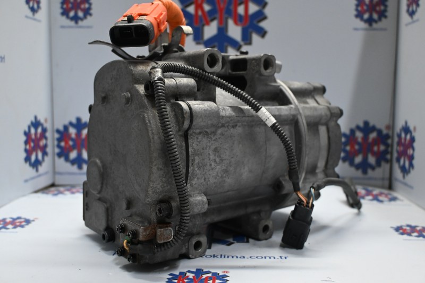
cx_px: 212
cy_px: 142
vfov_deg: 35.5
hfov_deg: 51.3
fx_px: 443
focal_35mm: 38
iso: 1400
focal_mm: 25
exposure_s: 1/125
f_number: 4.2
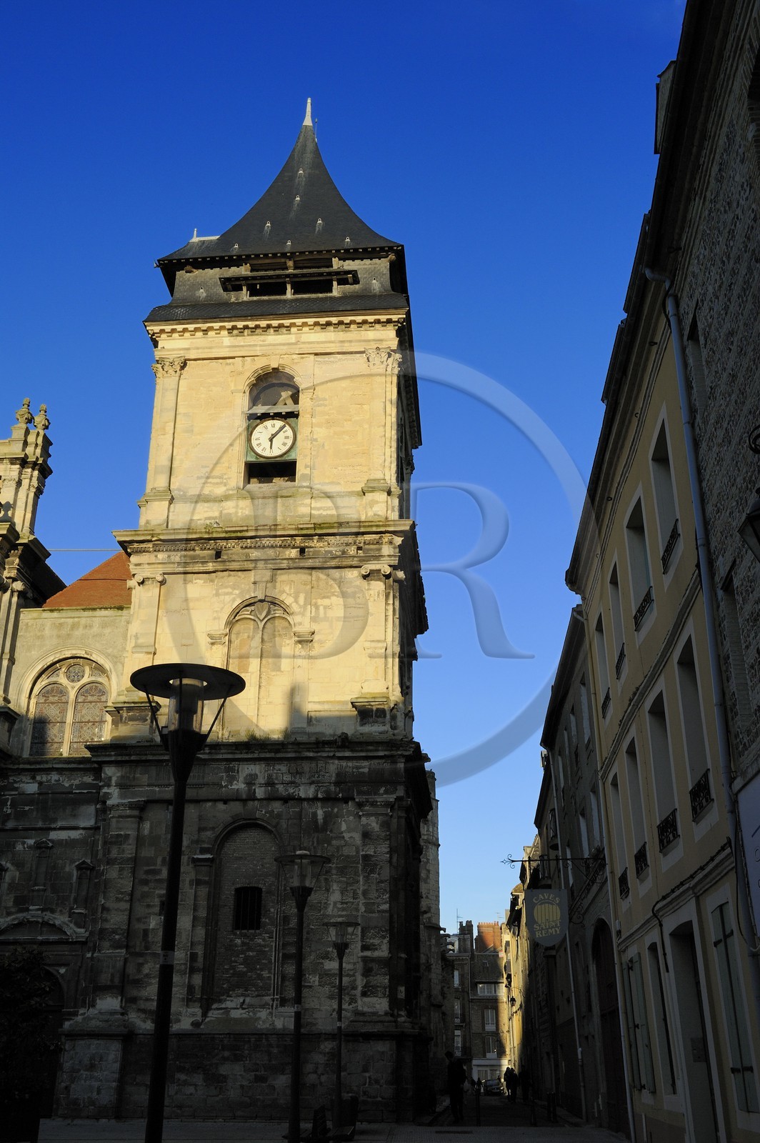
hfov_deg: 37.8
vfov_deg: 54.5
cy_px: 572
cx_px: 380
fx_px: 1110
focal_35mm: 35
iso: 200
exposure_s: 1/160
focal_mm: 35
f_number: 14
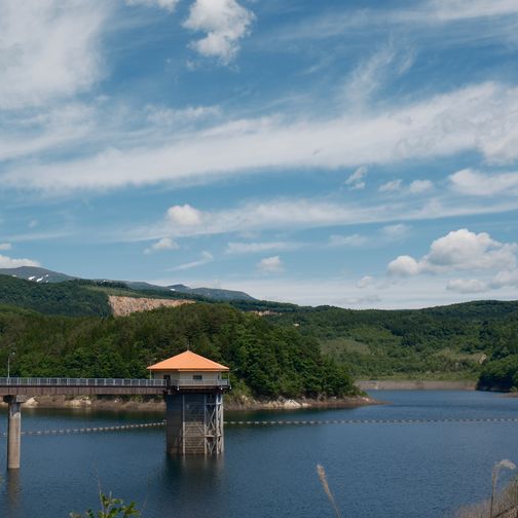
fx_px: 830
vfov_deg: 34.7
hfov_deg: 34.3
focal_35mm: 49
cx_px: 162
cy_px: 235
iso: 125
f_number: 6.4
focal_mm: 23.4
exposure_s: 1/500
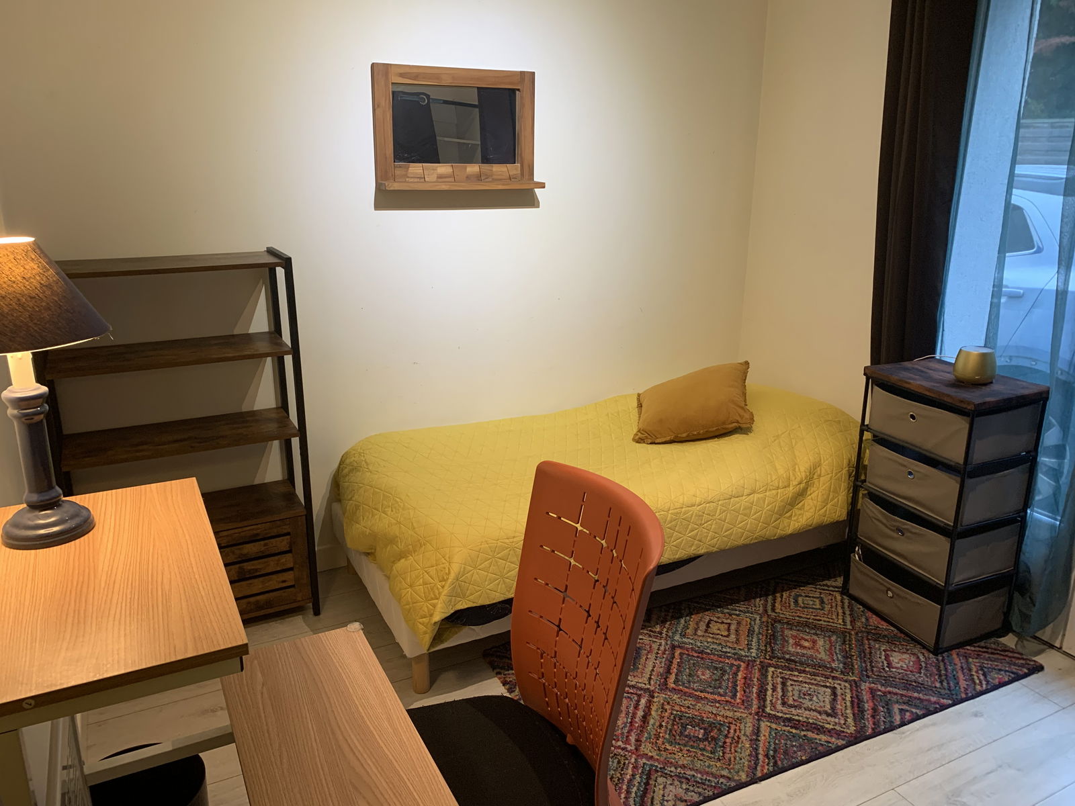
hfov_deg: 67.3
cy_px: 403
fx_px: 807
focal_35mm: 26
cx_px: 538
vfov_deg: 53.1
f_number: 1.8
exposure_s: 1/50
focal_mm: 4.25
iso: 125
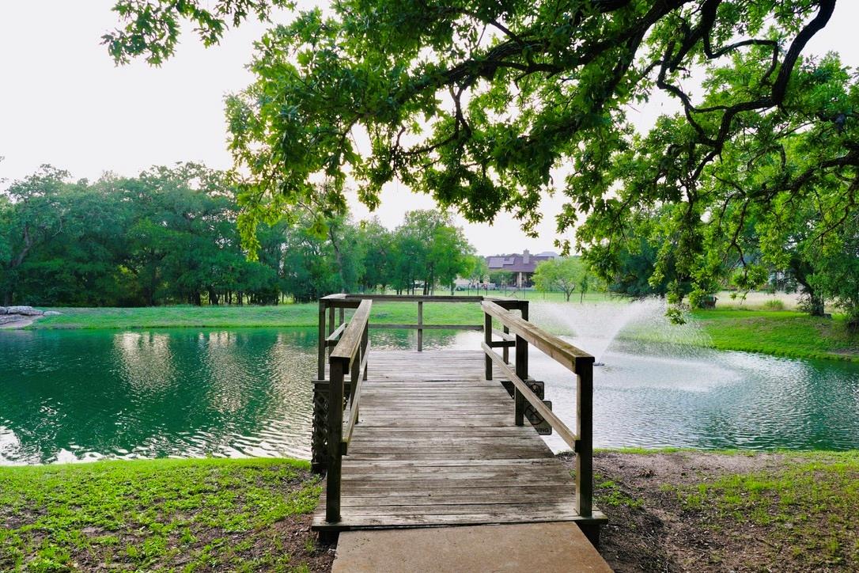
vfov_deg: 56.1
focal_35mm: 22
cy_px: 286
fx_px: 537
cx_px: 430
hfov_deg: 77.3
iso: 100
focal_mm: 15
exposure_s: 1/80
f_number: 2.8
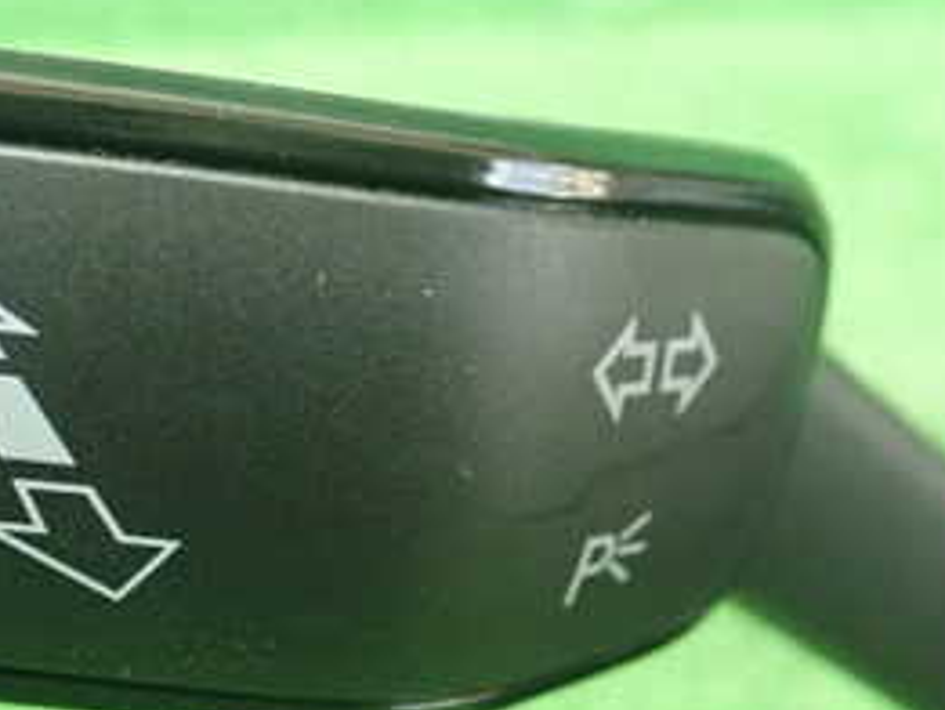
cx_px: 58
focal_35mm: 69
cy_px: 446
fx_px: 1885
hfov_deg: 27.0
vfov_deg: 21.3
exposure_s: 1/80
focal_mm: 5.5
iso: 800
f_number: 2.3
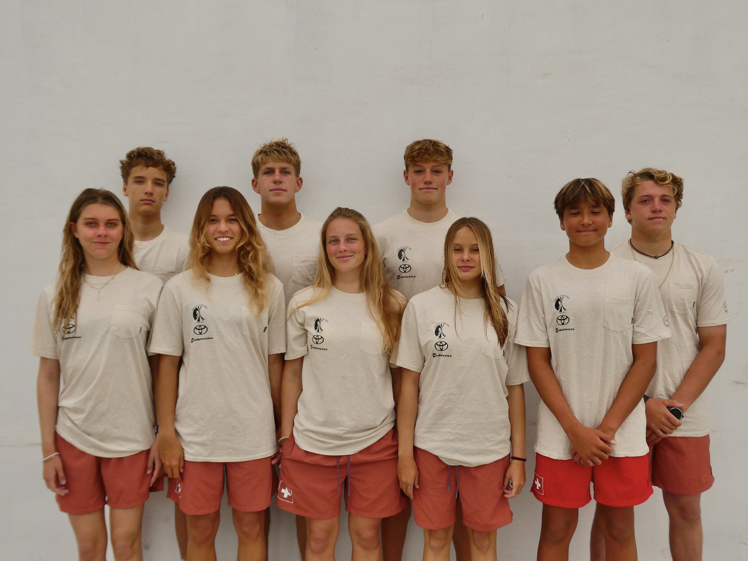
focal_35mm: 37
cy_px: 280
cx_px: 374
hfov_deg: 50.1
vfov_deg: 38.7
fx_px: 799
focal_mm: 6.7
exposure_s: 1/160
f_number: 3.7
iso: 160
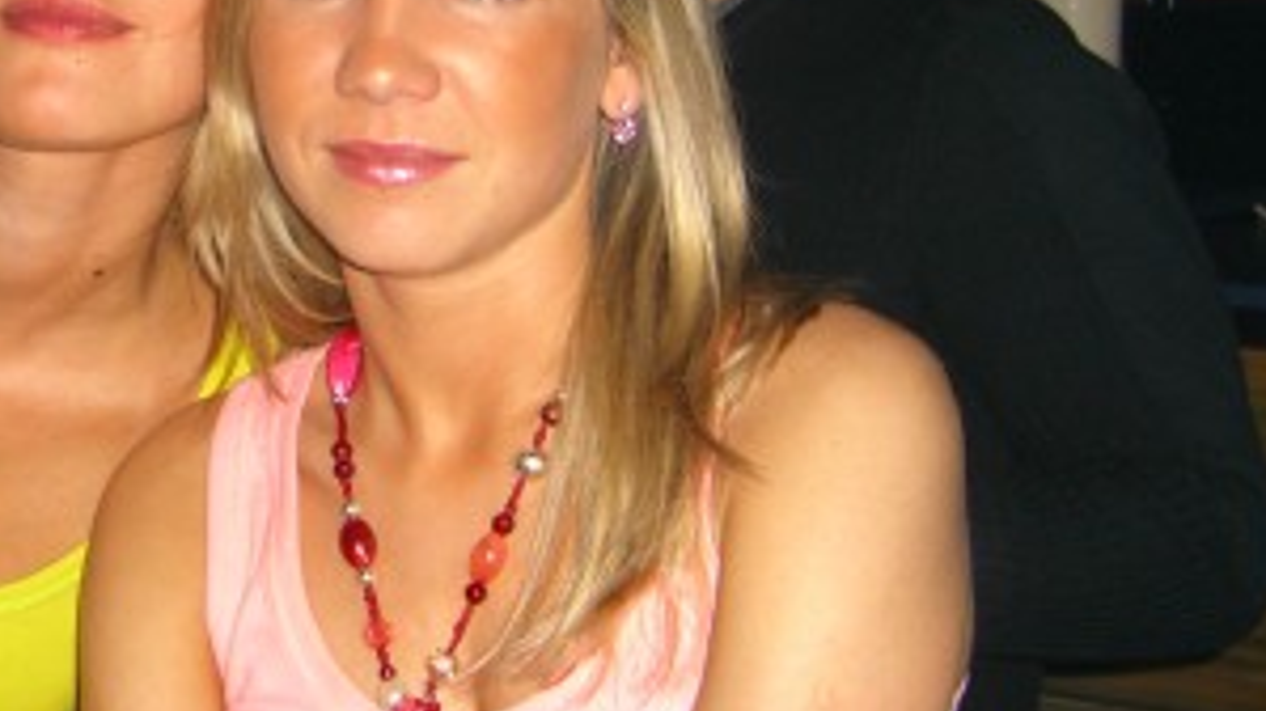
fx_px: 2786
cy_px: 140
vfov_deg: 14.5
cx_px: 250
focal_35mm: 83
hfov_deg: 25.2
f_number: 2.8
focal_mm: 7.9
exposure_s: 1/60
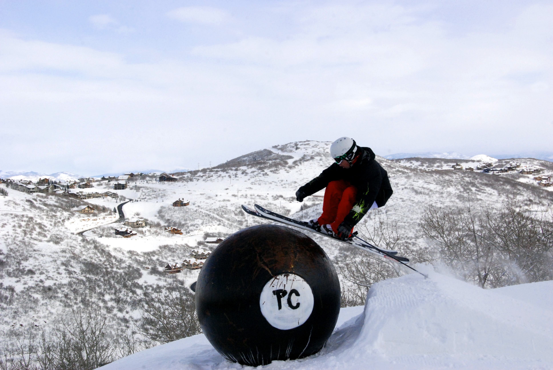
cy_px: 185
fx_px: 807
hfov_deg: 37.8
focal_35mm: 52
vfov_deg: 25.8
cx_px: 276
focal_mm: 35
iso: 1250
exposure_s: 1/1250
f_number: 18
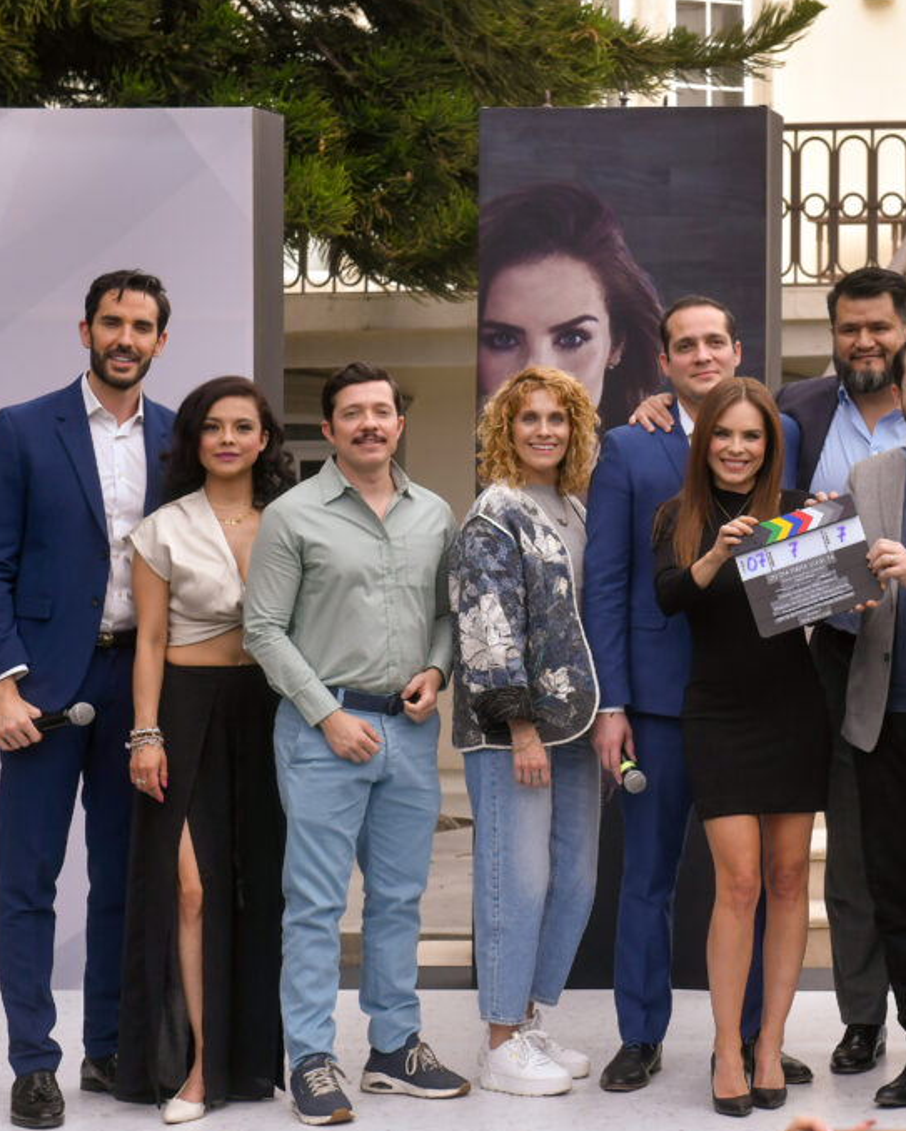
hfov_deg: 17.8
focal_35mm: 85
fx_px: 2847
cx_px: 786
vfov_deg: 22.5
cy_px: 565
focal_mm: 60
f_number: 5.6
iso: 400
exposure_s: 1/500
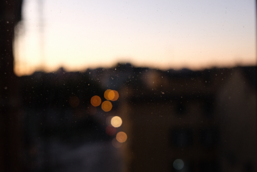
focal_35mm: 45
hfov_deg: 43.6
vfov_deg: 29.9
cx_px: 128
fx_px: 321
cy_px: 86
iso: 400
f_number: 4
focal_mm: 30.2
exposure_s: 1/60
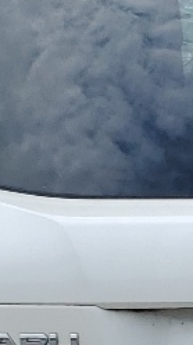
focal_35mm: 183
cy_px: 366
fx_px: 1669
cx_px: 422
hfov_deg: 6.4
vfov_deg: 11.6
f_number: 1.5
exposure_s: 1/2500
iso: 50
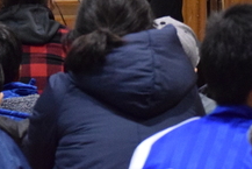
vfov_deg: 4.7
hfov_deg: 7.1
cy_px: -126
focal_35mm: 289
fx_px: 2023
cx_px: -8
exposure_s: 1/60
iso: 5600
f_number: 4
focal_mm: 55
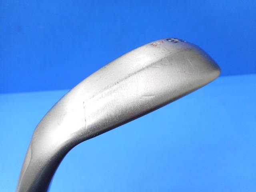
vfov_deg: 54.9
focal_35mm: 25
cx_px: 128
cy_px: 96
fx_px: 185
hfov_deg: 69.4
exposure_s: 1/30
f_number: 3.7
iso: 110
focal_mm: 4.5
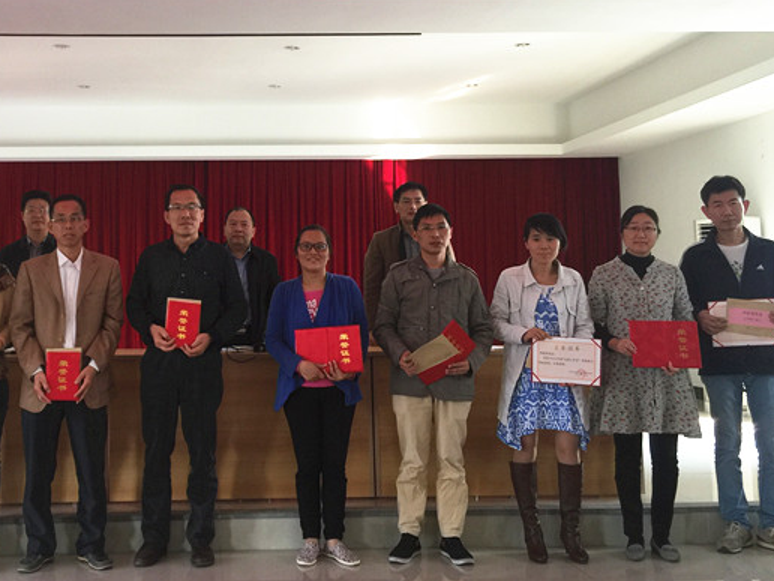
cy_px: 192
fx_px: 1006
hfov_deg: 41.3
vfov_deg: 31.9
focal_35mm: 45
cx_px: 230
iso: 40
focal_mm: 4.15
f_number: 2.2
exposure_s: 1/17
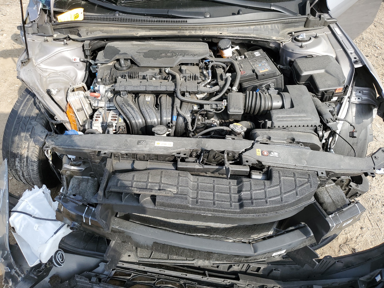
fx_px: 288
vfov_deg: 53.1
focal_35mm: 26
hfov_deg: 67.3
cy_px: 144
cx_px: 192
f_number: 1.5
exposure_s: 1/1000
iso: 50
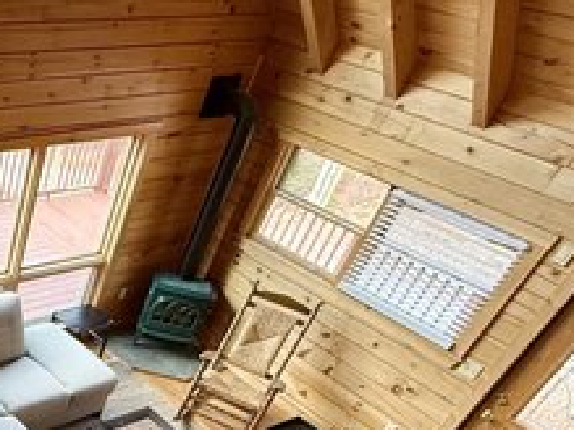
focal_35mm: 41
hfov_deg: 36.3
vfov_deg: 32.7
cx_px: -102
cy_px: 412
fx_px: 679
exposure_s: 1/99
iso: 320
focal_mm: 2.22
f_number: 2.2
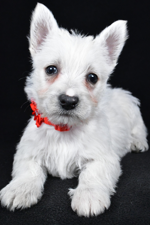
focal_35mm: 42
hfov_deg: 31.9
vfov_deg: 46.4
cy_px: 112
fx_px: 262
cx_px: 75
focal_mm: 28
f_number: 9
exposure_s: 1/800
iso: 6400
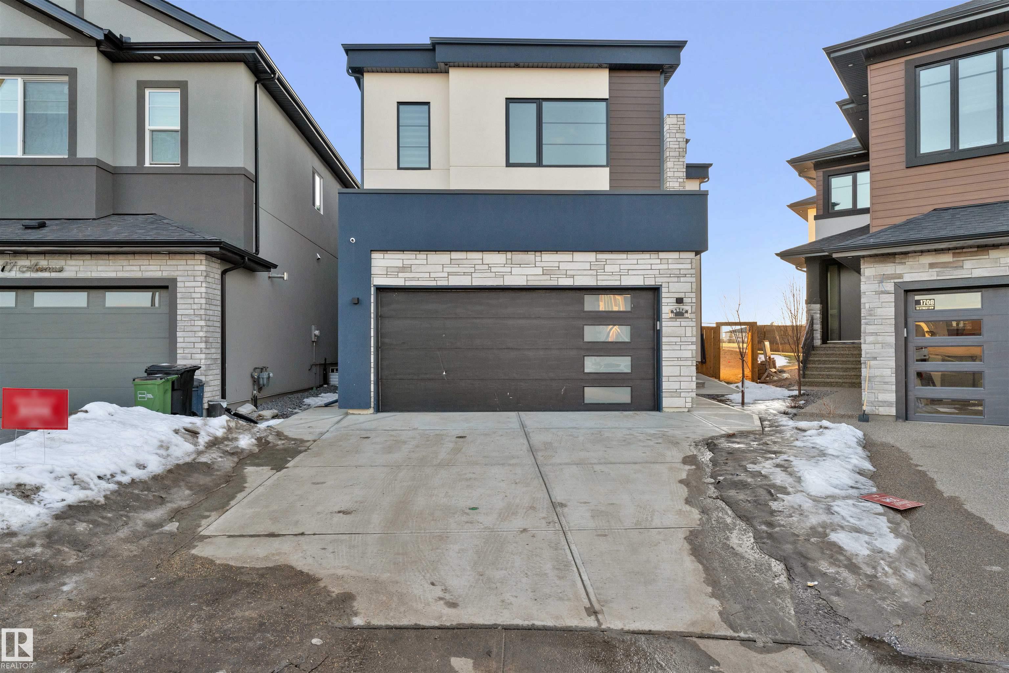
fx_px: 594
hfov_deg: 80.7
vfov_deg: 59.0
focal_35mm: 21
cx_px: 504
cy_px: 336
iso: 500
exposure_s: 1/200
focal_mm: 21.2
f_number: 6.3
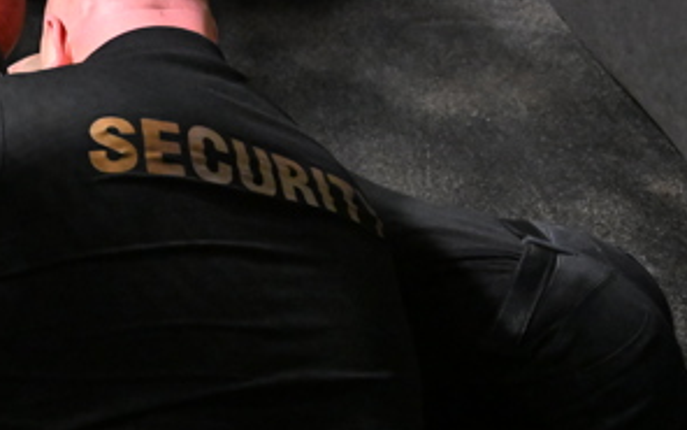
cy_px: 230
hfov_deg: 31.1
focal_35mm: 57
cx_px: -97
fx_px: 1067
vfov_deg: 22.7
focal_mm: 24
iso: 16000
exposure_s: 1/320
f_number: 5
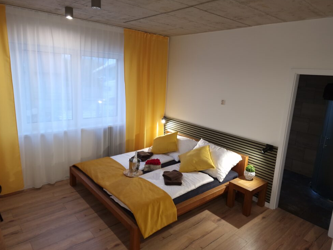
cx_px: 164
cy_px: 120
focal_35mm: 24
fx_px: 231
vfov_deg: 56.8
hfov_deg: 71.6
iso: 327
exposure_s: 1/25
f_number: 1.8
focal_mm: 6.4
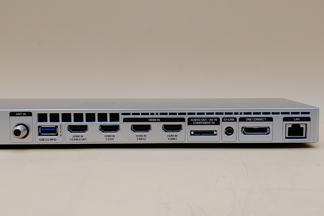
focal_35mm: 46
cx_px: 162
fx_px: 414
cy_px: 117
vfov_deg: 29.2
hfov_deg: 42.7
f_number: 1.8
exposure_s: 1/157
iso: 50
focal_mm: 4.36
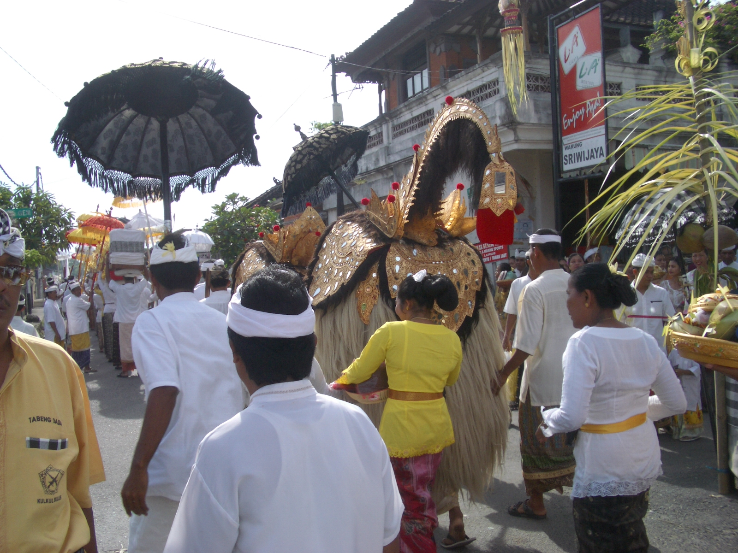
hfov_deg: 52.6
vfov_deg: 40.7
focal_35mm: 35
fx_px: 746
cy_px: 276
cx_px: 369
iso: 50
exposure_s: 1/500
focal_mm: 5.8
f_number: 4.3
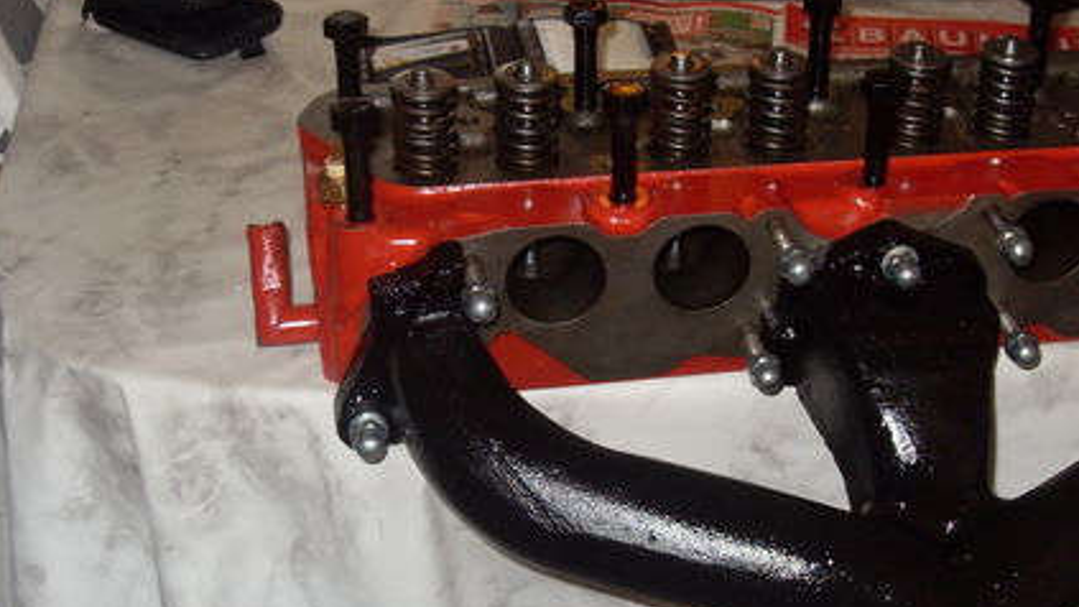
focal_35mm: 61
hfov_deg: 33.7
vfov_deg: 19.7
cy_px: 377
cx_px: 793
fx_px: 1745
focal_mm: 6.3
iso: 100
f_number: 2.8
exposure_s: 1/45
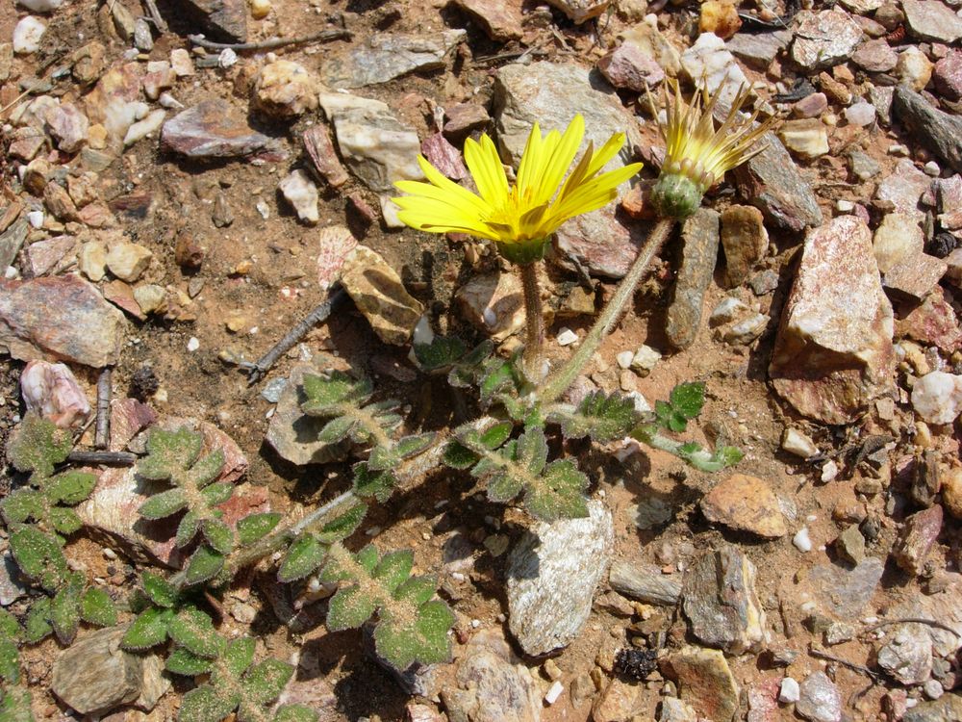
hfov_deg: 49.0
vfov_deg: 37.7
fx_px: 1056
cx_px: 481
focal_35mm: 38
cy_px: 361
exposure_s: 1/939
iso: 64
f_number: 4.8
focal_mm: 7.8
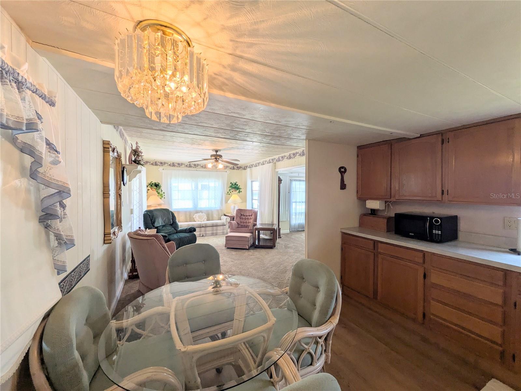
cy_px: 196
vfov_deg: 85.7
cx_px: 260
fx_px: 211
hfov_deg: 102.1
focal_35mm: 14
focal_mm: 1.83
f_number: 2.2
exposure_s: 1/145
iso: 47
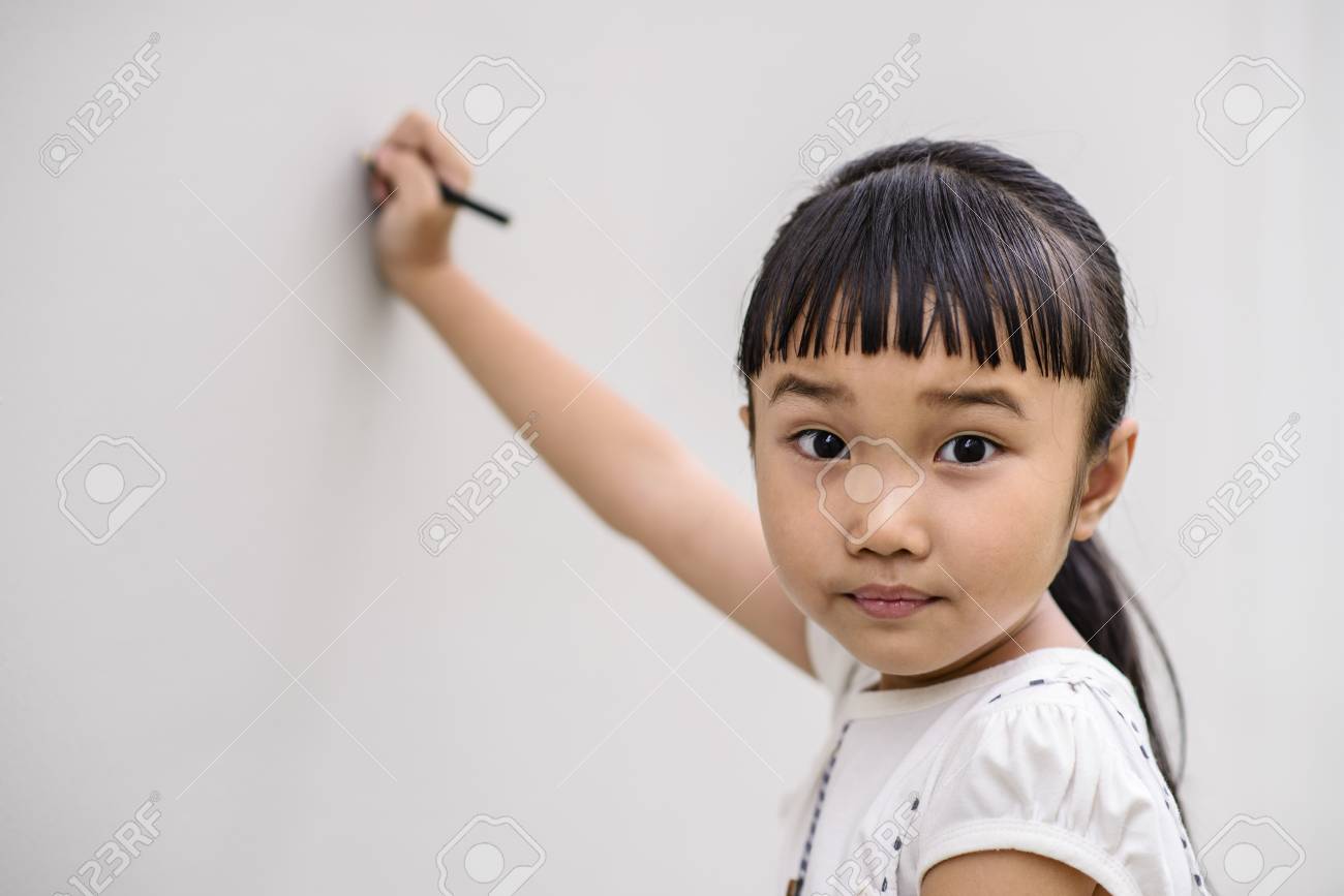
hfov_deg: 23.9
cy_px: 448
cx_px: 672
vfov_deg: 16.1
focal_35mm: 85
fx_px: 3173
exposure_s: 1/160
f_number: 2.8
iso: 200
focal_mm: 85
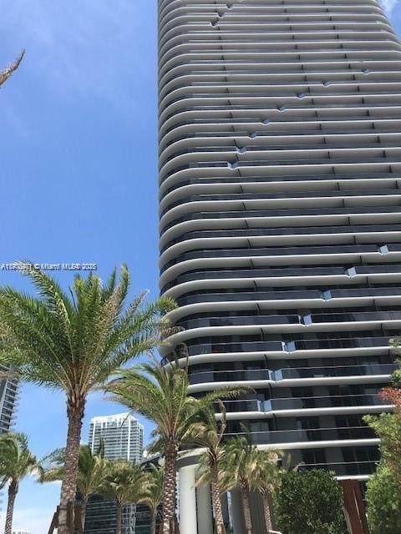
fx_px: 432
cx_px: 200
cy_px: 267
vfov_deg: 63.4
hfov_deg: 49.7
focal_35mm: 28
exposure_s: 1/1808
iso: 20
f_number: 1.8
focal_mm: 3.99
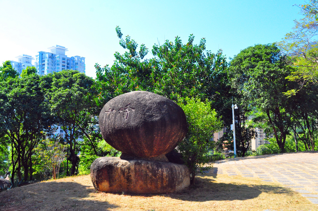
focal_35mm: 36
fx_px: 318
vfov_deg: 36.8
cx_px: 159
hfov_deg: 53.2
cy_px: 106
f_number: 9
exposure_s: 1/1000
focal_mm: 24
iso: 1600
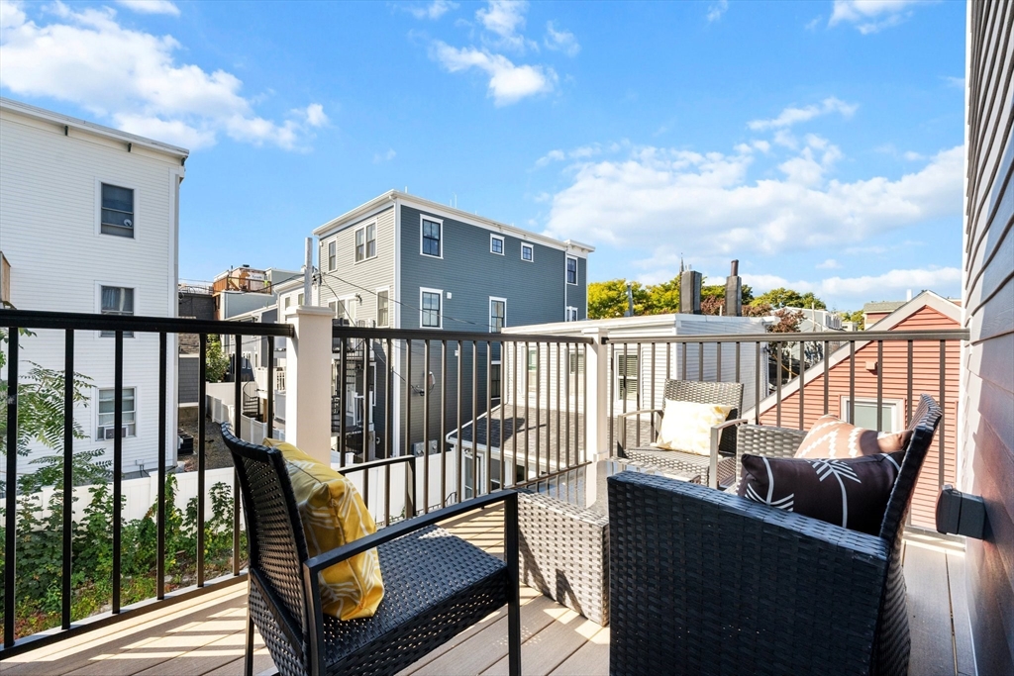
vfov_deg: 81.2
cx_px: 507
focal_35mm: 14
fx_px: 394
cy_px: 338
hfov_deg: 104.2
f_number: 8
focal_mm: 14
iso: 800
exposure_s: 1/1500
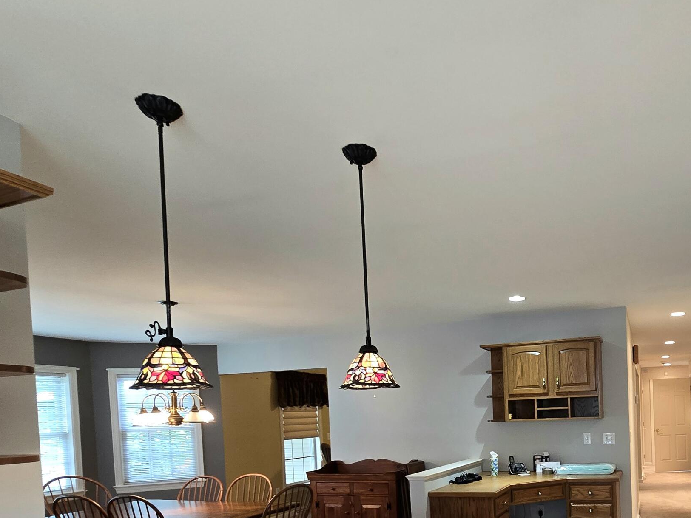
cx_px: 493
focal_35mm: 24
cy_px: 442
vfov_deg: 51.8
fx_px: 479
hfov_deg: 68.3
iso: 200
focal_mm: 2.2
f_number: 2.2
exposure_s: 1/60.2
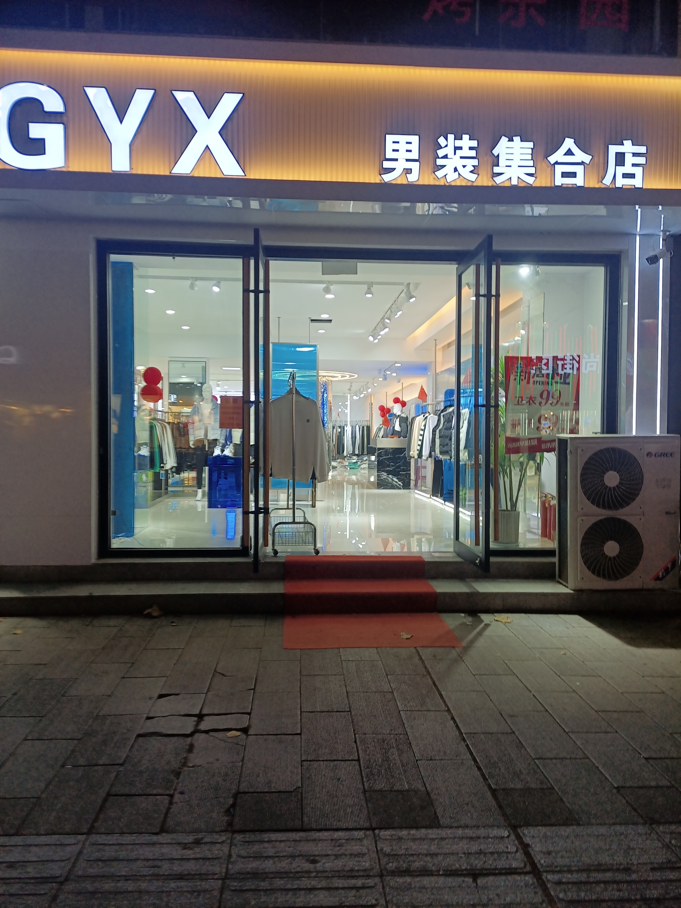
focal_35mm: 26
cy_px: 454
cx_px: 340
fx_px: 682
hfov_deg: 53.1
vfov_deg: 67.3
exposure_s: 1/33.3
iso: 133
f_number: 1.8
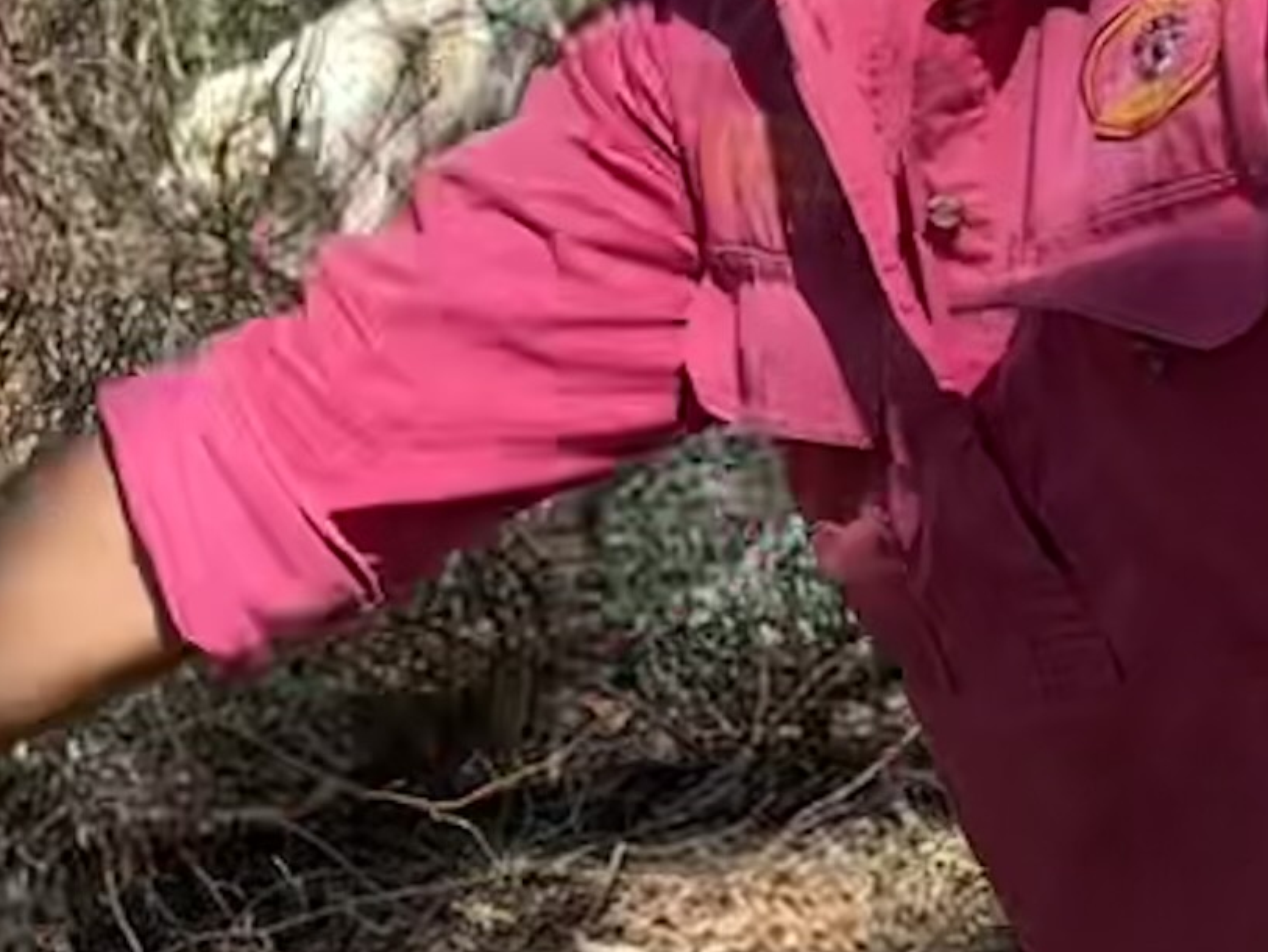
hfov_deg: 16.5
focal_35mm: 119
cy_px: -345
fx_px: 4360
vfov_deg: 12.0
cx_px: 672
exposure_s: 1/1880
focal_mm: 6.86
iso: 80
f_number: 1.78
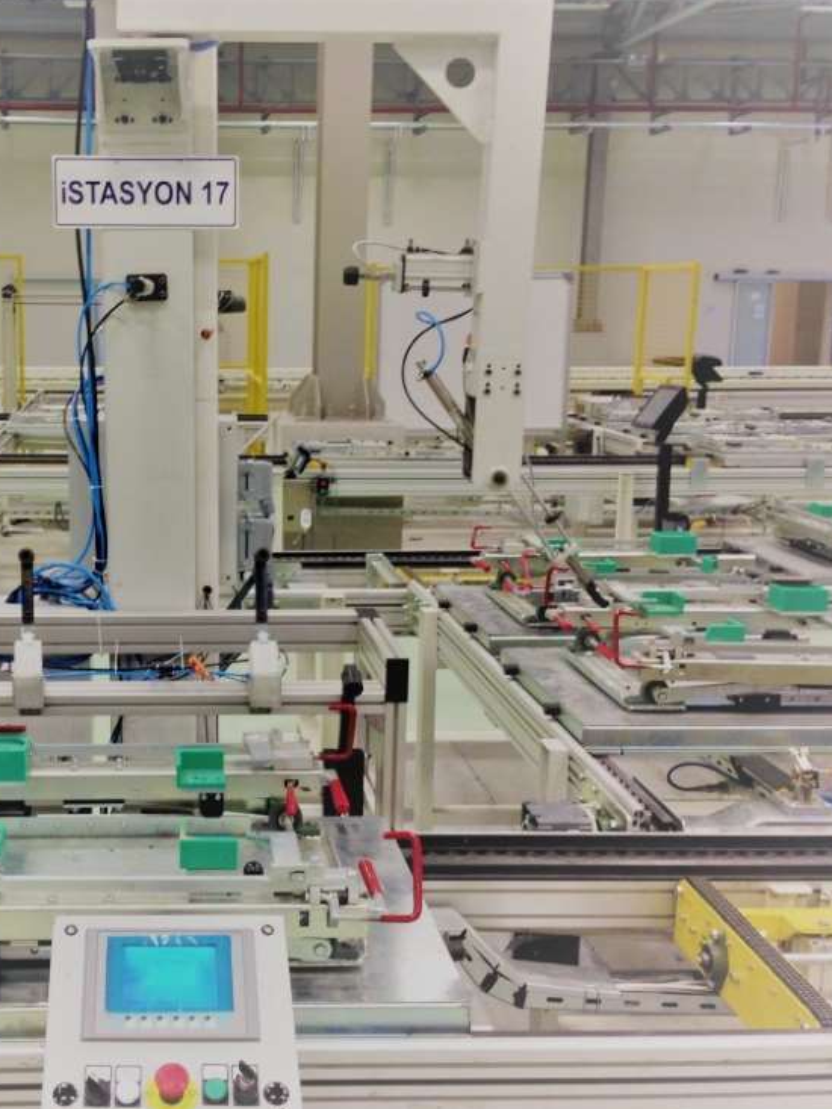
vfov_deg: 42.1
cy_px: 560
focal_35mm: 45
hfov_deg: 31.4
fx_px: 1442
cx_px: 177
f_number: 2.4
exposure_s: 1/20
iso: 80
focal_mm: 4.12
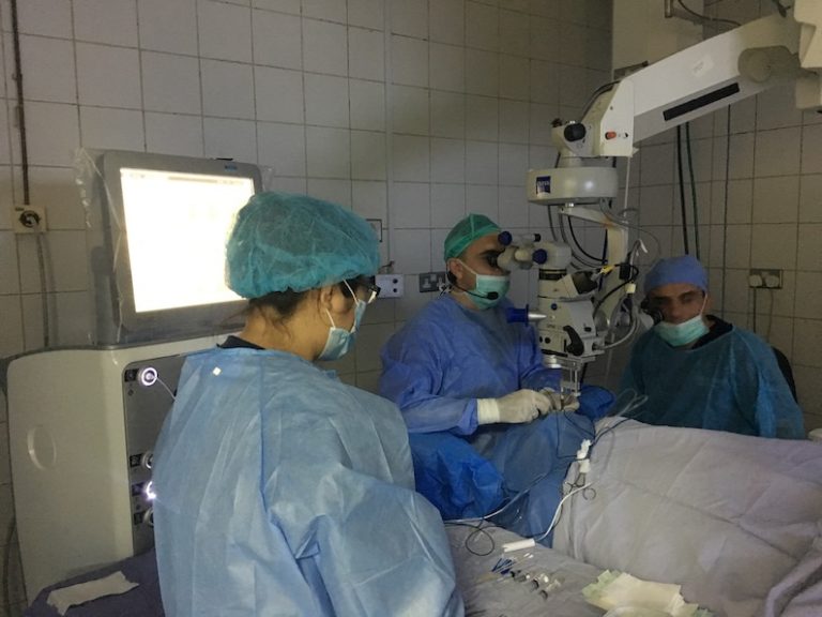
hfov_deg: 61.7
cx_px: 411
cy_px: 308
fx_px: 689
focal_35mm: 29
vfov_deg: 48.2
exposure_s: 1/17
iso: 640
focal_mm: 4.15
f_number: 2.2
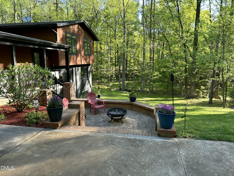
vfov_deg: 53.1
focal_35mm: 26
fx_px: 176
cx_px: 117
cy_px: 88
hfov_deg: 67.3
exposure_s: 1/149
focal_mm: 5.7
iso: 32
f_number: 1.5
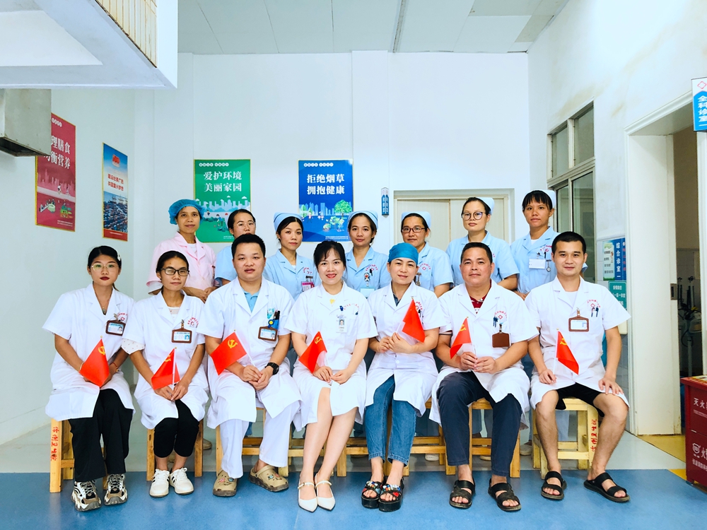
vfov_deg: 49.7
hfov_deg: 63.4
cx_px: 354
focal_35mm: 28
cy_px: 265
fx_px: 572
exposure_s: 1/25
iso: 32
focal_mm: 3.99
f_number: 1.8
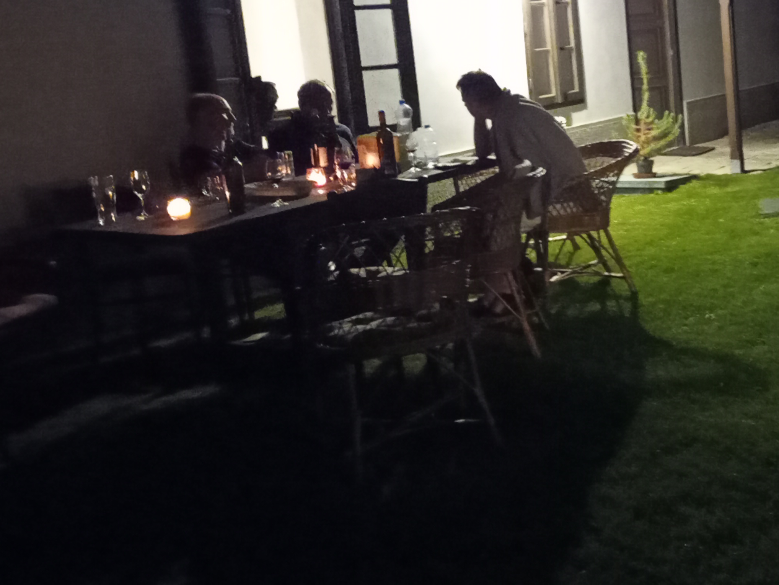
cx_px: 699
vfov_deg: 26.5
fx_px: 1238
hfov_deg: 33.1
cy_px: 217
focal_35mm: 55
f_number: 1.79
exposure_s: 1/25
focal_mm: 4.71
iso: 3493
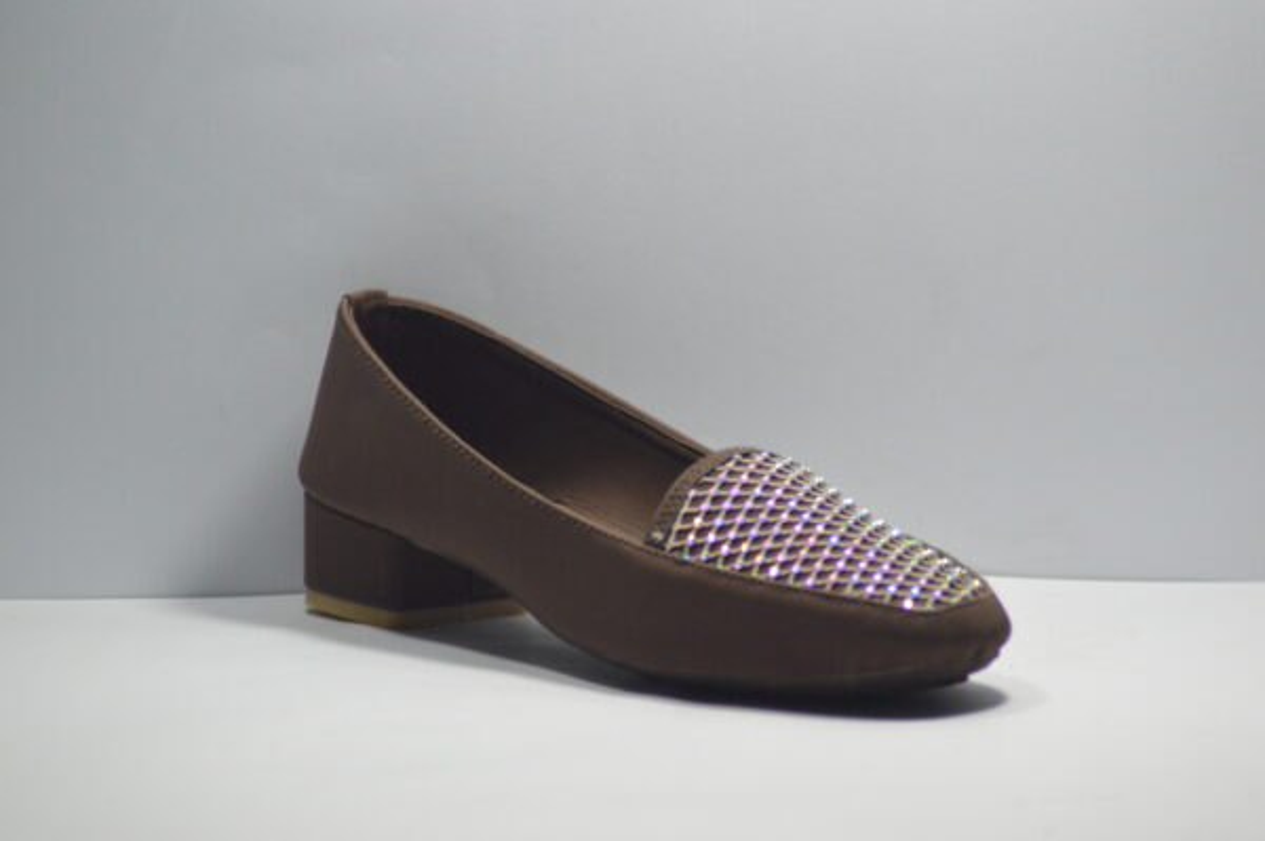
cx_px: 632
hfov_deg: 5.7
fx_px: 12639
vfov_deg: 3.8
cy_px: 420
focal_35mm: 360
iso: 2000
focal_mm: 240
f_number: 5
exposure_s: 1/500
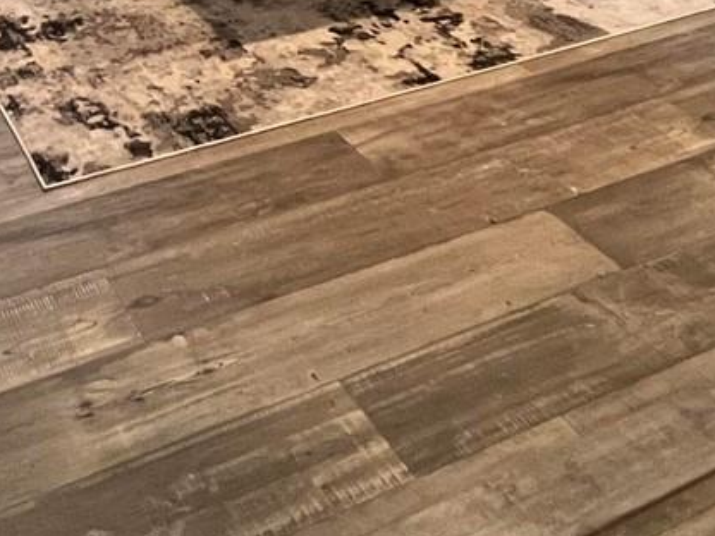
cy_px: -486
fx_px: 1033
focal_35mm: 50
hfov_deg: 35.9
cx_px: 76
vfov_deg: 19.5
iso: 320
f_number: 1.8
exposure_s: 1/60
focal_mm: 1.57
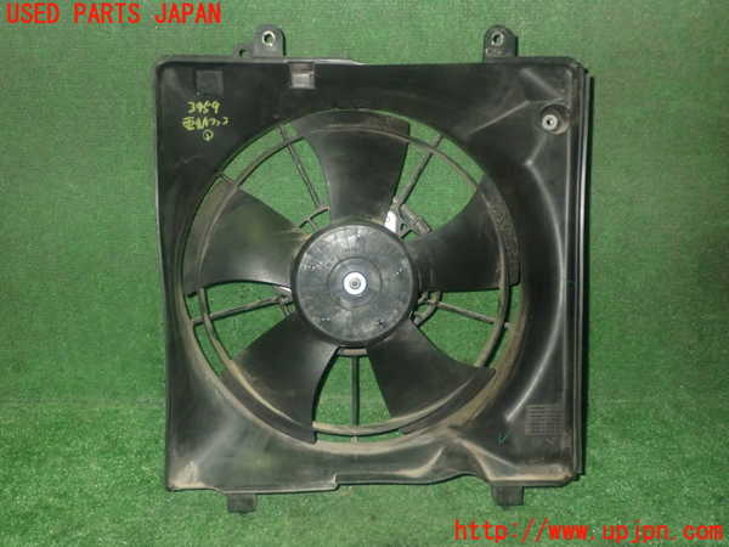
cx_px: 364
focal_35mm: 36
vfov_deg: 39.7
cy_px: 274
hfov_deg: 51.4
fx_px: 758
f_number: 7.1
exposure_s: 1/40
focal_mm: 6.37
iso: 1000
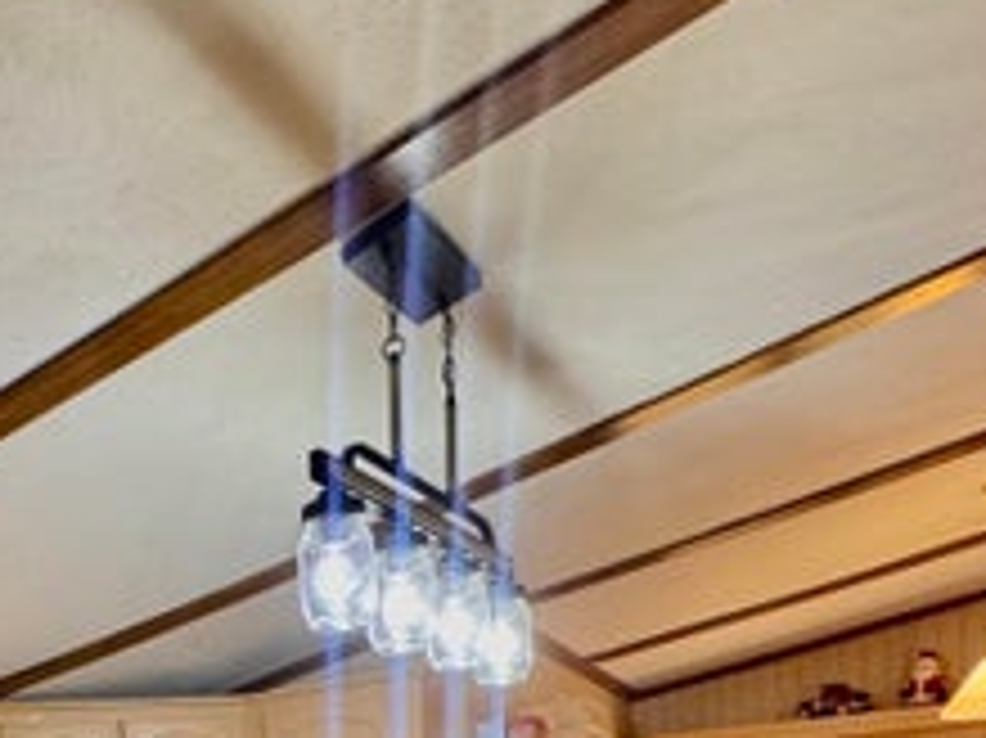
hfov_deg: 42.4
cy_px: 1017
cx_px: 117
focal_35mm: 41
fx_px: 1167
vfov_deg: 27.6
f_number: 2.2
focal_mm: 2.22
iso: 250
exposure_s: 1/60
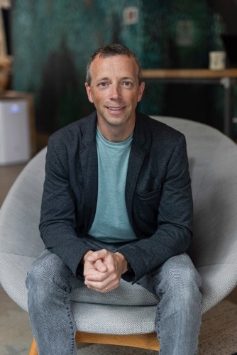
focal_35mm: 50
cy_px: 178
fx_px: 493
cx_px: 118
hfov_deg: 27.0
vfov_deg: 39.6
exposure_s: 1/400
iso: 400
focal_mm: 50
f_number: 1.8
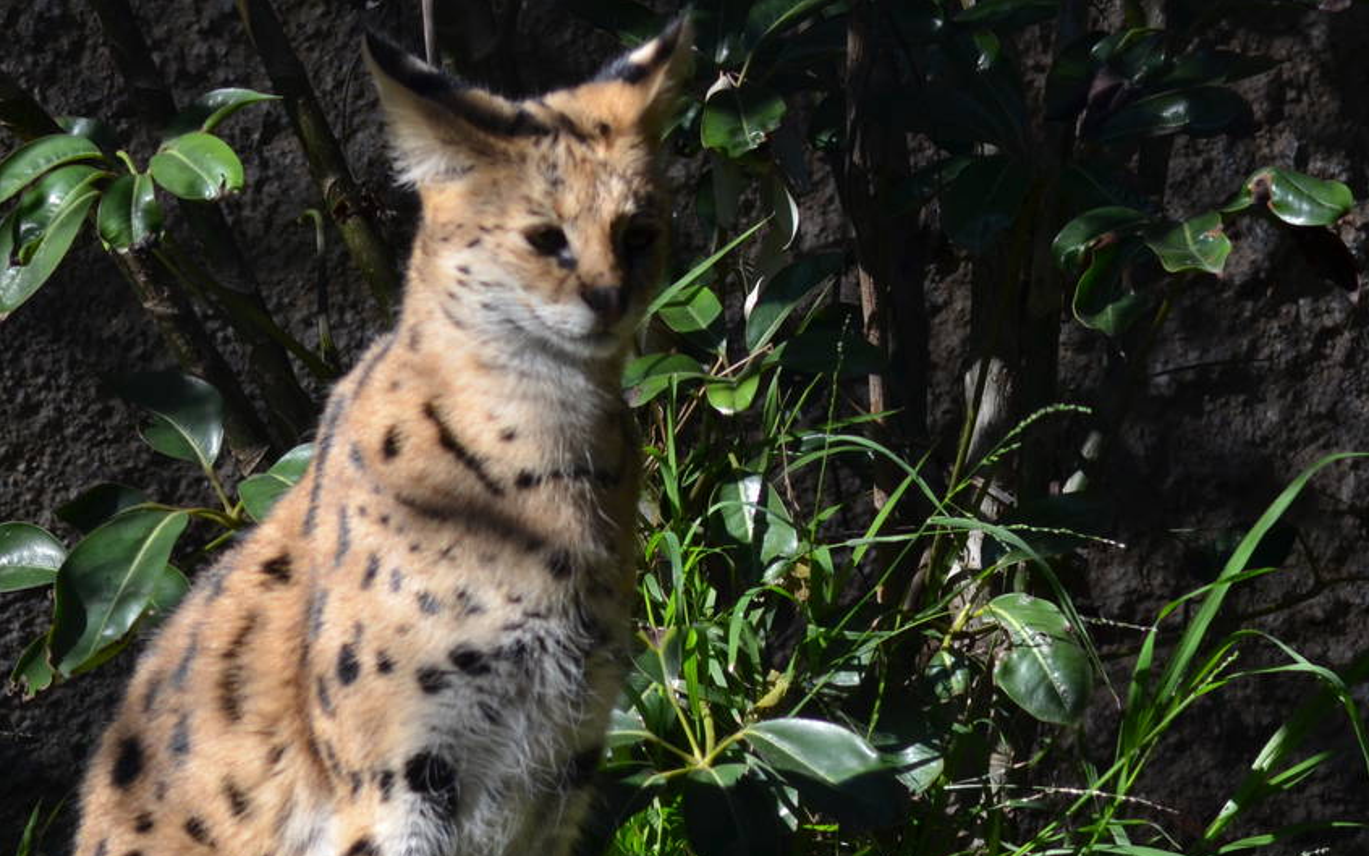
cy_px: 608
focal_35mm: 303
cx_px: 387
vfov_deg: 4.3
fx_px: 11305
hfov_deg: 6.9
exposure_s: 1/500
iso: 280
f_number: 5.6
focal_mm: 105
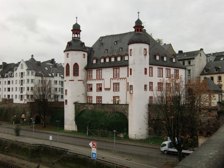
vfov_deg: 41.8
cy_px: 84
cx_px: 112
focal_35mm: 34
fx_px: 220
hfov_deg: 54.0
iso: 64
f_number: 3.6
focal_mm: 6.1
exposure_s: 1/160
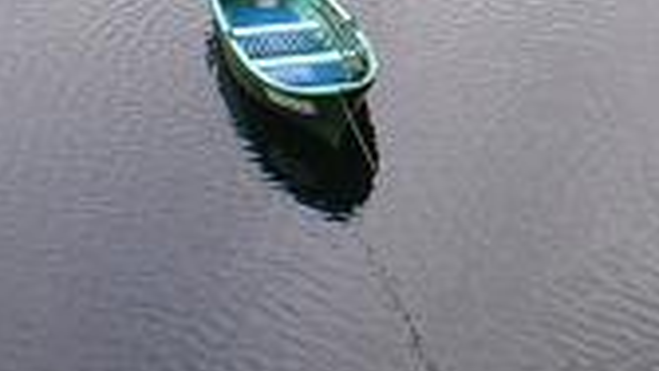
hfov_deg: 16.1
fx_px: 2289
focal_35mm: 131
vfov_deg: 9.2
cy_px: 16
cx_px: 647
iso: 64
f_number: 4.6
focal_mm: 6.3
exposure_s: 1/125
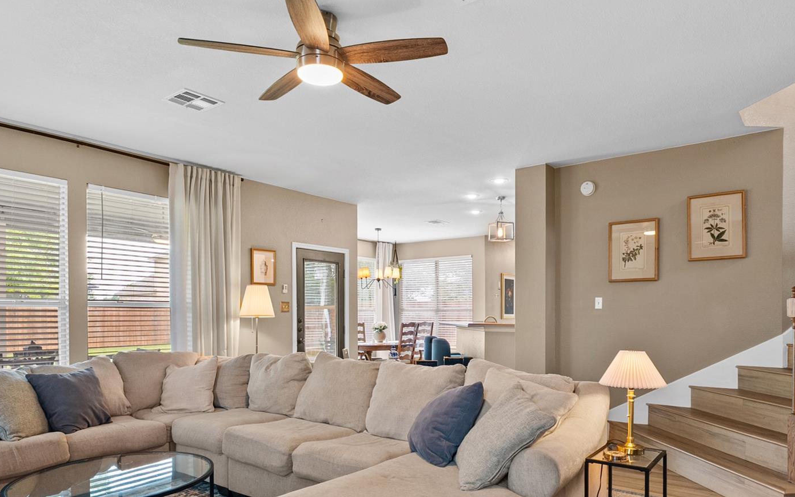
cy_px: 320
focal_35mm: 24
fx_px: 520
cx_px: 424
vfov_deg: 50.4
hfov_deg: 74.7
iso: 400
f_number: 8
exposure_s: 1/2.5
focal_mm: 16
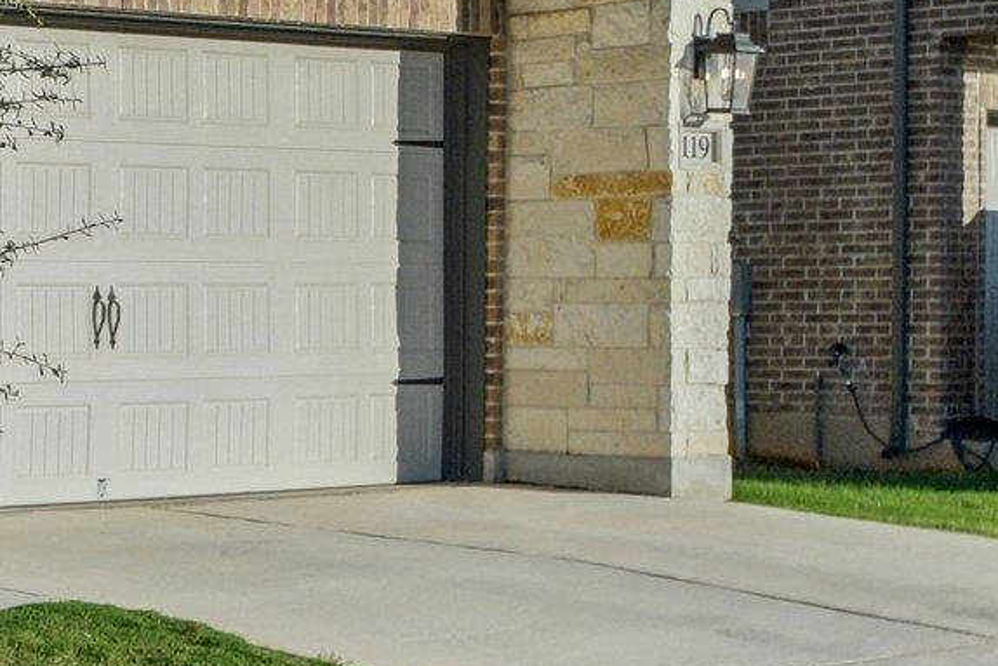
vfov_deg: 12.3
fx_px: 2967
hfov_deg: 16.4
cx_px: -723
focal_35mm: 107
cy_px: -296
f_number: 8
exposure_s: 1/1000
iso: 400
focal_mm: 20
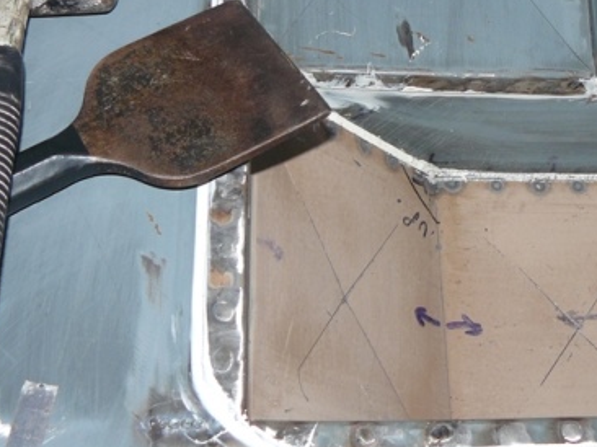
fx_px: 1172
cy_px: 75
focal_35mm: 68
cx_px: 491
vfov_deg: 21.3
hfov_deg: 27.9
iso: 100
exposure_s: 1/30
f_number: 2.8
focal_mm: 6
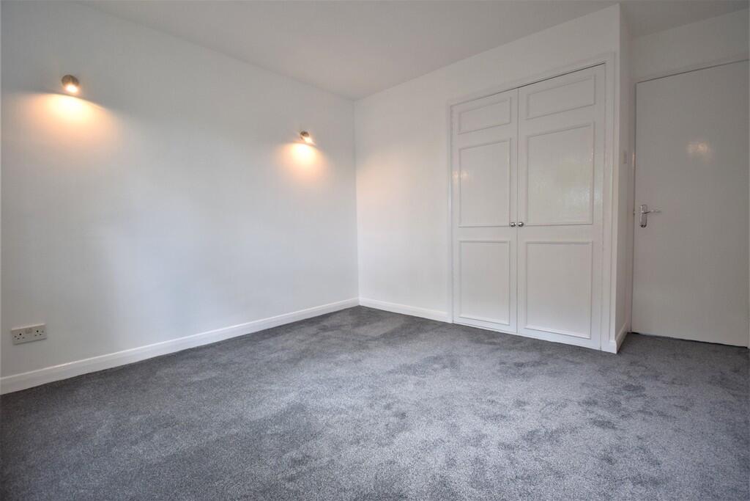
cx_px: 375
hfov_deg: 100.4
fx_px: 313
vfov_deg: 77.3
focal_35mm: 15
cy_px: 250
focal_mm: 10
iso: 640
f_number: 4.5
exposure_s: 1/60
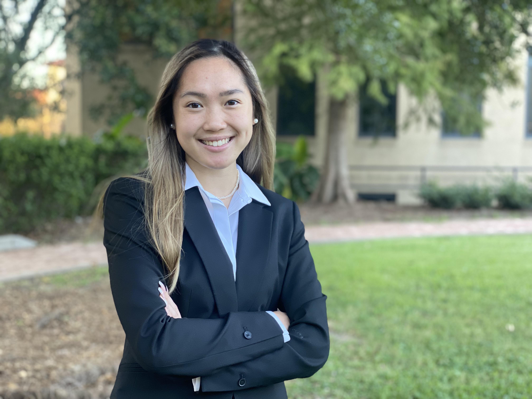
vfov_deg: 28.0
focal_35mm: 52
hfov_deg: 36.8
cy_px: 200
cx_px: 266
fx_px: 799
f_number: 2
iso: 125
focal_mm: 6
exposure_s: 1/60
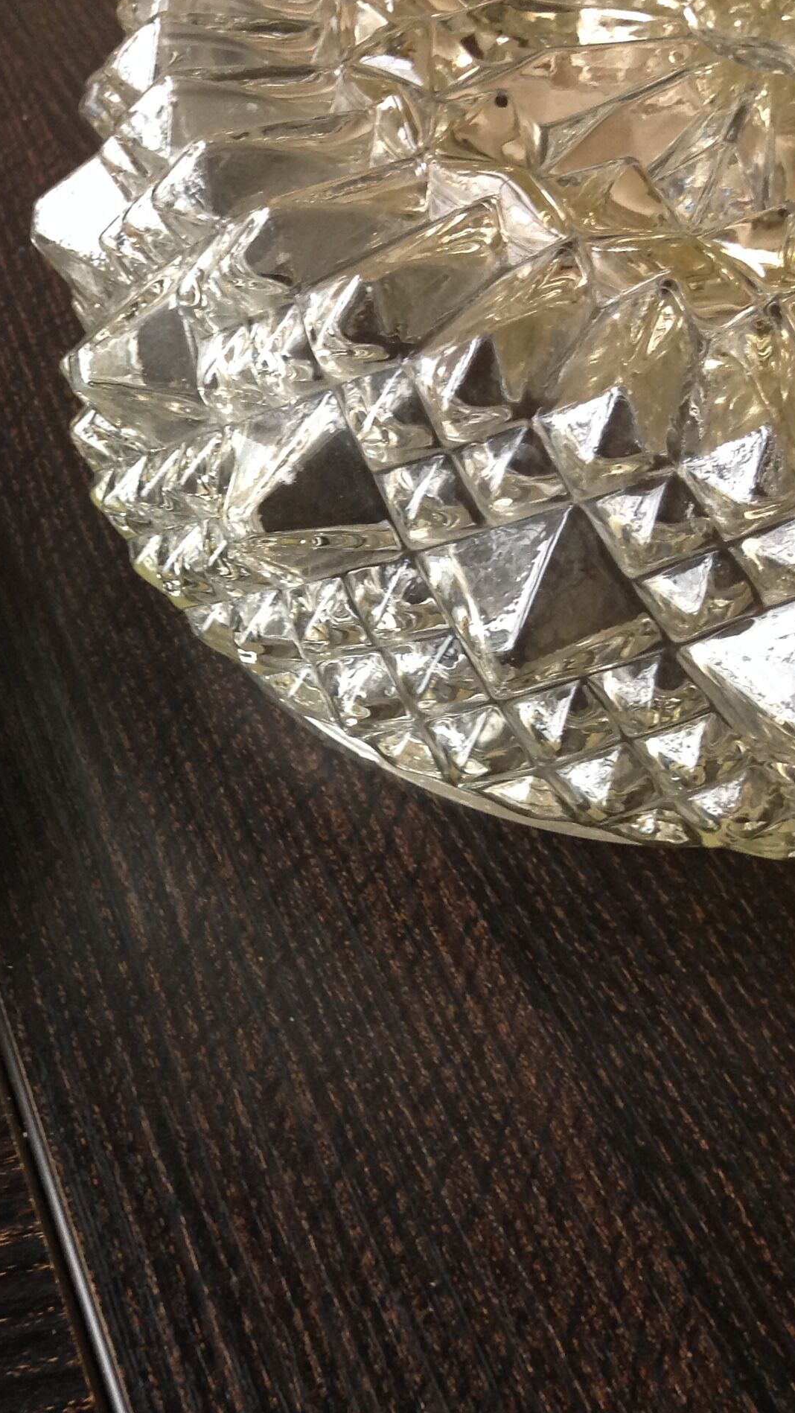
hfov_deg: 21.7
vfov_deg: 39.9
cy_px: 717
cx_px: -100
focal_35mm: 52
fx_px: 1948
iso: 100
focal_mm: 4.28
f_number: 2.4
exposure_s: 1/15
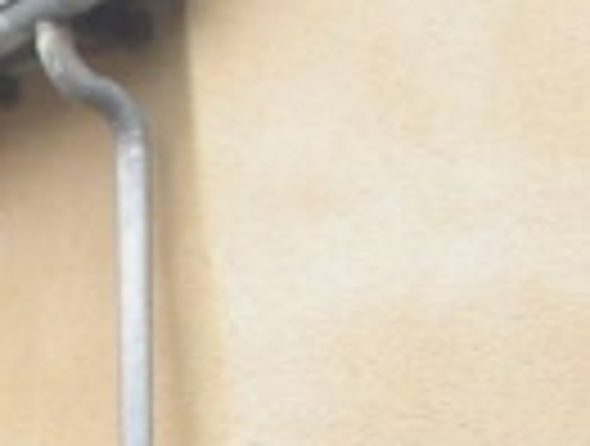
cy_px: 356
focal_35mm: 218
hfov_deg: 8.5
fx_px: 3726
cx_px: -703
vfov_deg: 6.8
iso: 100
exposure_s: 1/65.5
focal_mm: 8.7
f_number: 3.4
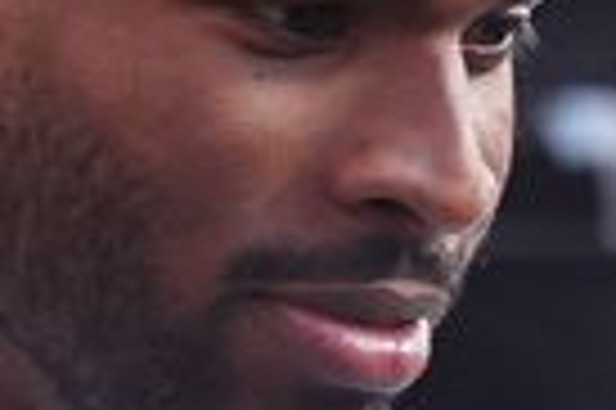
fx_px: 76583
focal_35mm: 4481
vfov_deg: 0.3
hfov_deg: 0.5
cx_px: 360
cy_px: 876
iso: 1000
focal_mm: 600
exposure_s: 1/800
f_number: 4
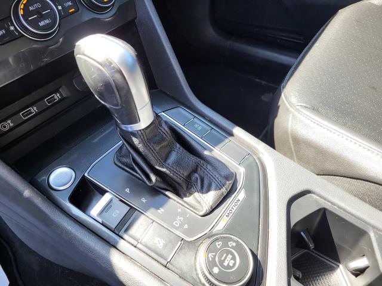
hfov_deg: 67.3
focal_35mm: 26
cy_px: 143
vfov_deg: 53.1
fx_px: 287
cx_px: 191
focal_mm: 5.4
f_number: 1.8
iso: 40
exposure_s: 1/120
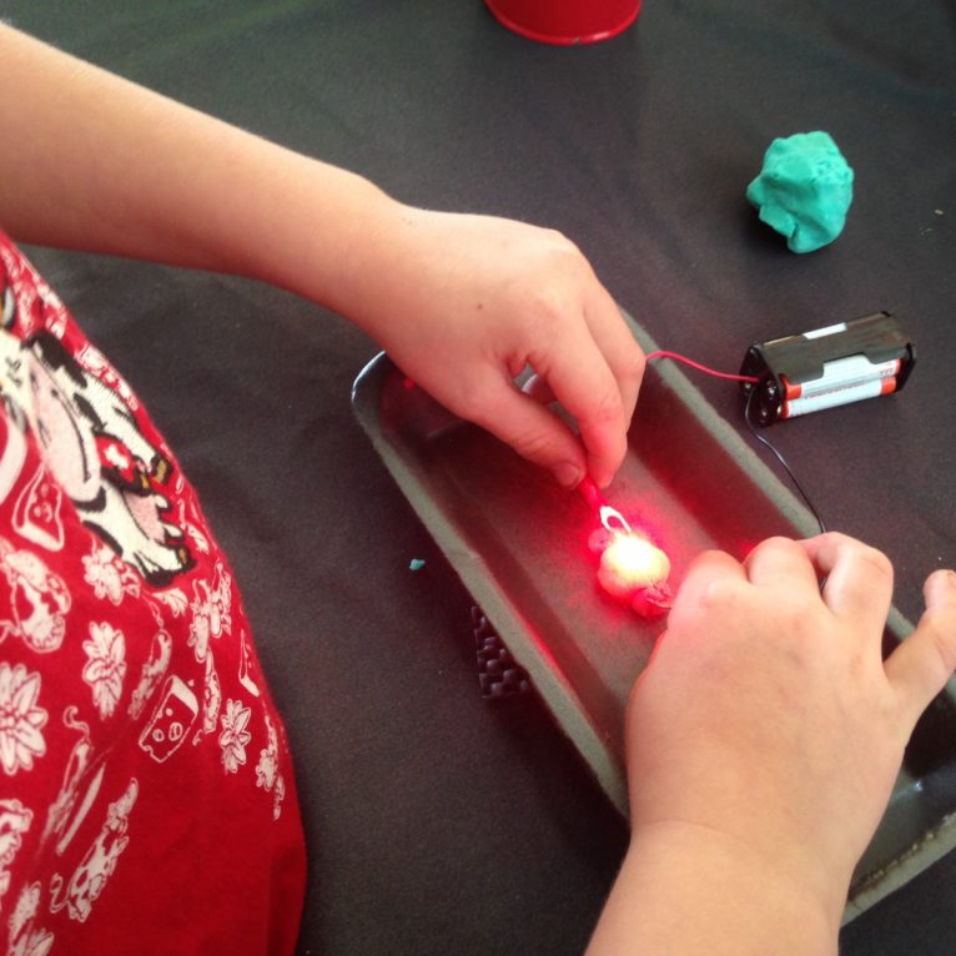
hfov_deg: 42.8
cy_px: 478
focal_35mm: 39
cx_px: 529
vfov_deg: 42.8
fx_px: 1219
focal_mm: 4.12
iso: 100
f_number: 2.4
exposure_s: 1/20
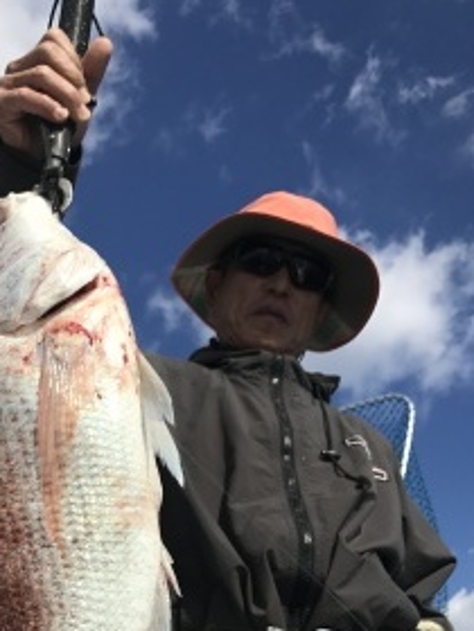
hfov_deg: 29.3
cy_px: 541
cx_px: 128
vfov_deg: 37.0
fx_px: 895
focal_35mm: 49
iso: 20
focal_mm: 3.99
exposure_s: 1/4000
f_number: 1.8
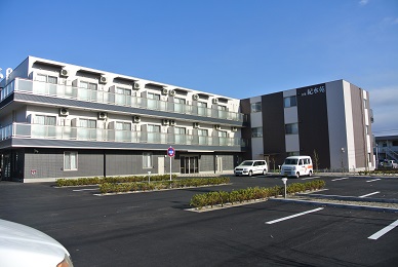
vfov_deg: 48.1
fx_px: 299
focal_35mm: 27
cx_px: 199
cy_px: 134
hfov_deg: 67.3
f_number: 5
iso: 100
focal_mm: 10
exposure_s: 1/800
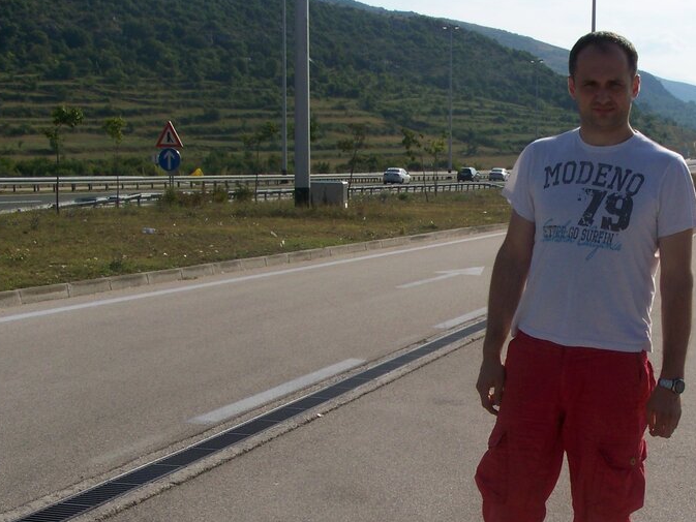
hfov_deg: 23.4
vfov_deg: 18.0
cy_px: 343
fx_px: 1649
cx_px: 576
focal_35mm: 82
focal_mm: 7.6
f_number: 5.6
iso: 64
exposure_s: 1/500
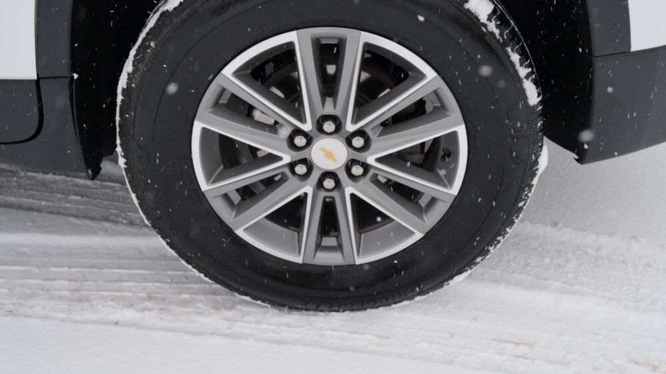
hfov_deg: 52.8
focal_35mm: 38
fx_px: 671
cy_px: 144
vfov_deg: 31.1
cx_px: 330
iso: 200
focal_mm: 17
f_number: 5.6
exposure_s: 1/200
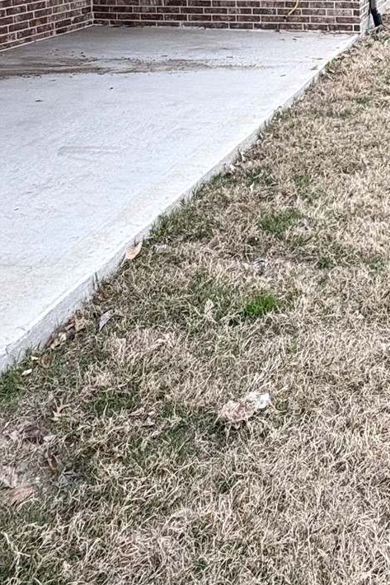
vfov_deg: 40.7
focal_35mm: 42
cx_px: 437
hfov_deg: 28.7
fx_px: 683
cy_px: 3
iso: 64
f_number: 2.2
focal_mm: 2.22
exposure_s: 1/763
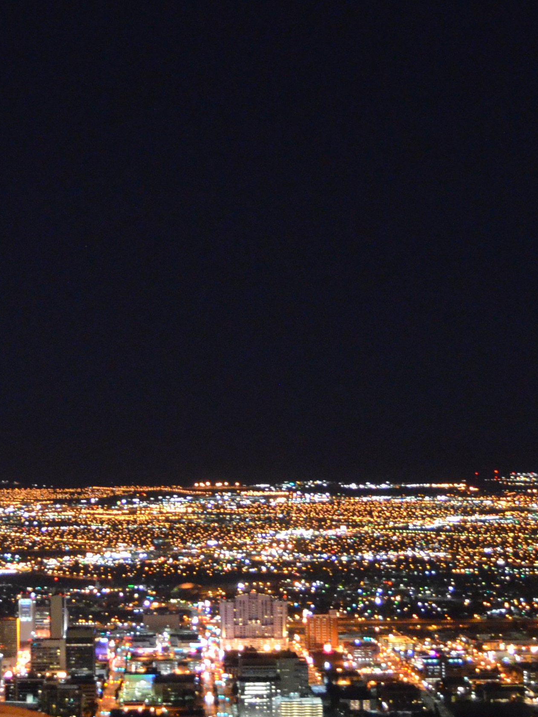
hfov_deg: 14.6
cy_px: 252
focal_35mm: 101
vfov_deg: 19.4
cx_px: 133
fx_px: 2093
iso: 3200
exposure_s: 1/13
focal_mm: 24
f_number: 4
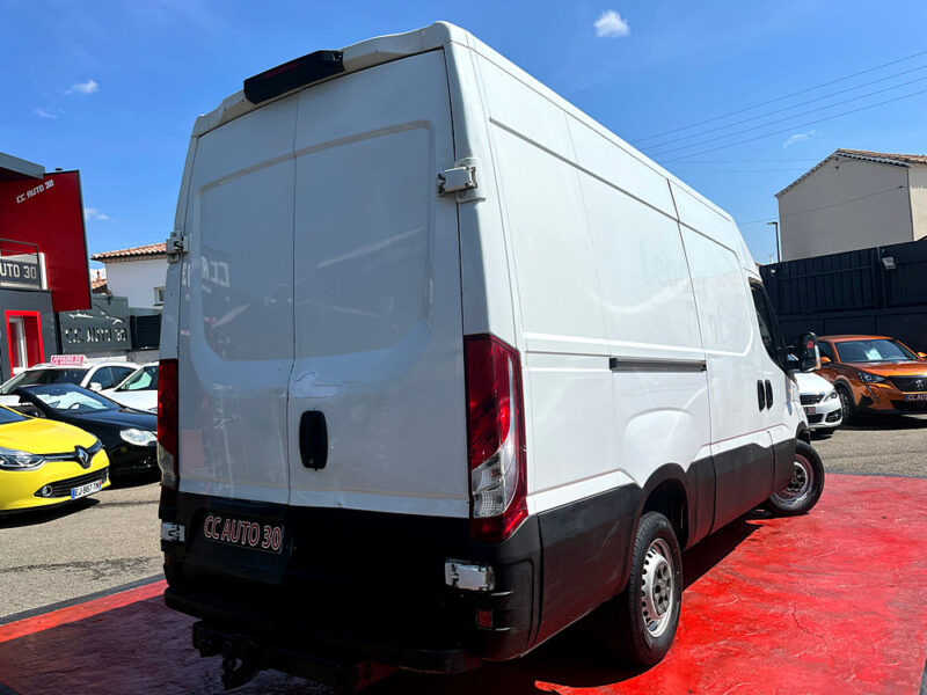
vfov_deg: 53.1
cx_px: 464
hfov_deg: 67.3
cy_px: 348
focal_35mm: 26
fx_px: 696
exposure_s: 1/5848
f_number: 1.6
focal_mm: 5.1
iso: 50
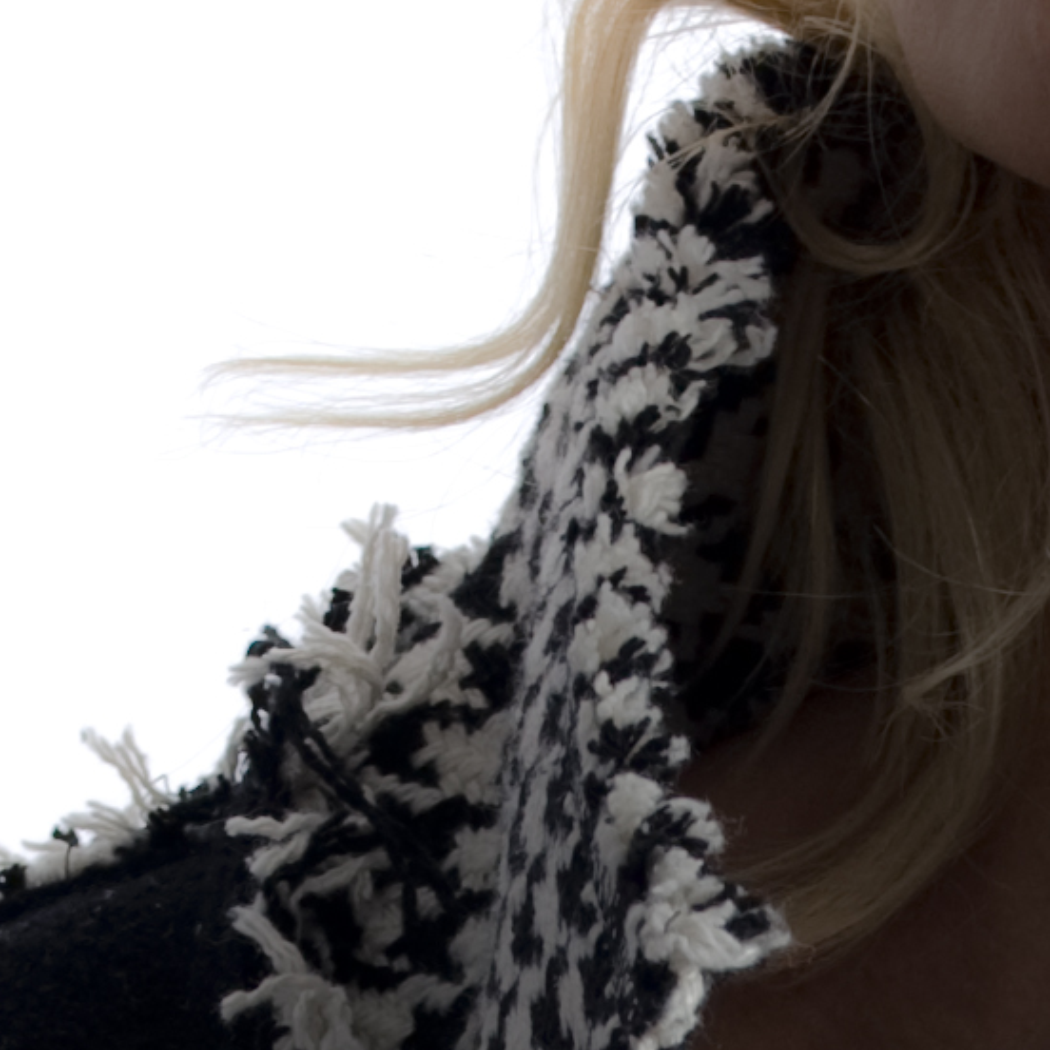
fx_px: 23576
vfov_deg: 2.5
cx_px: 1524
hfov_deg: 2.5
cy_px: 2707
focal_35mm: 687
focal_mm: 105
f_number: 8
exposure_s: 1/250
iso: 200
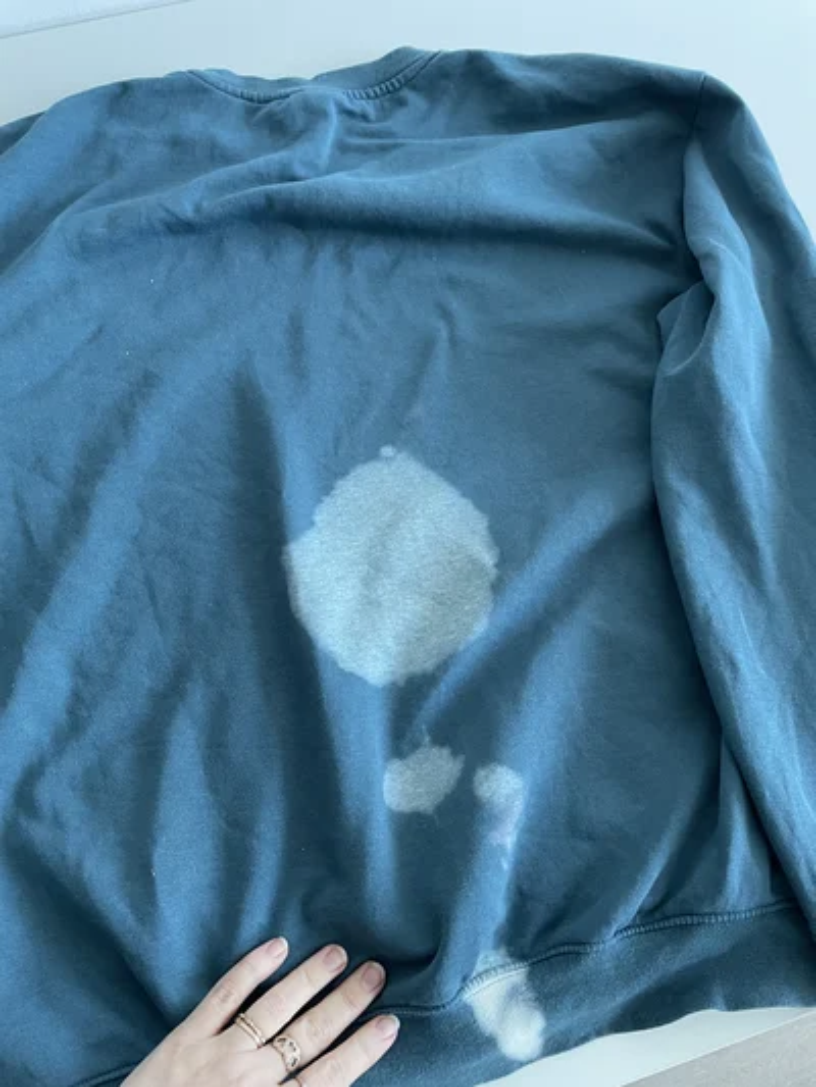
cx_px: 408
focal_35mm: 26
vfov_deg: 67.3
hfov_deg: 53.1
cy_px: 544
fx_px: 817
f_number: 1.6
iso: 400
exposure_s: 1/60
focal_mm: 4.2
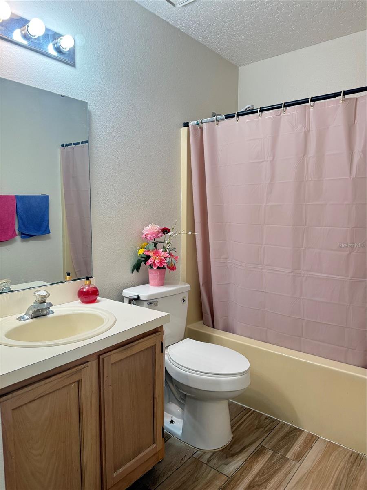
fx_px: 339
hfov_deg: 56.8
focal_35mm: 24
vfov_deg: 71.6
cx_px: 184
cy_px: 245
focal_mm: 6.76
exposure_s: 1/60
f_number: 1.78
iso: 250
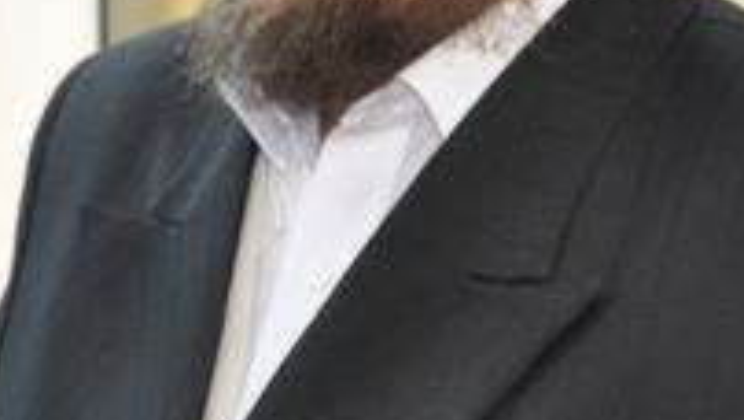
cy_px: -127
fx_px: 4896
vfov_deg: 4.9
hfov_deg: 8.6
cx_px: -166
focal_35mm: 248
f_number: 5
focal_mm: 50
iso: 640
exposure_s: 1/50
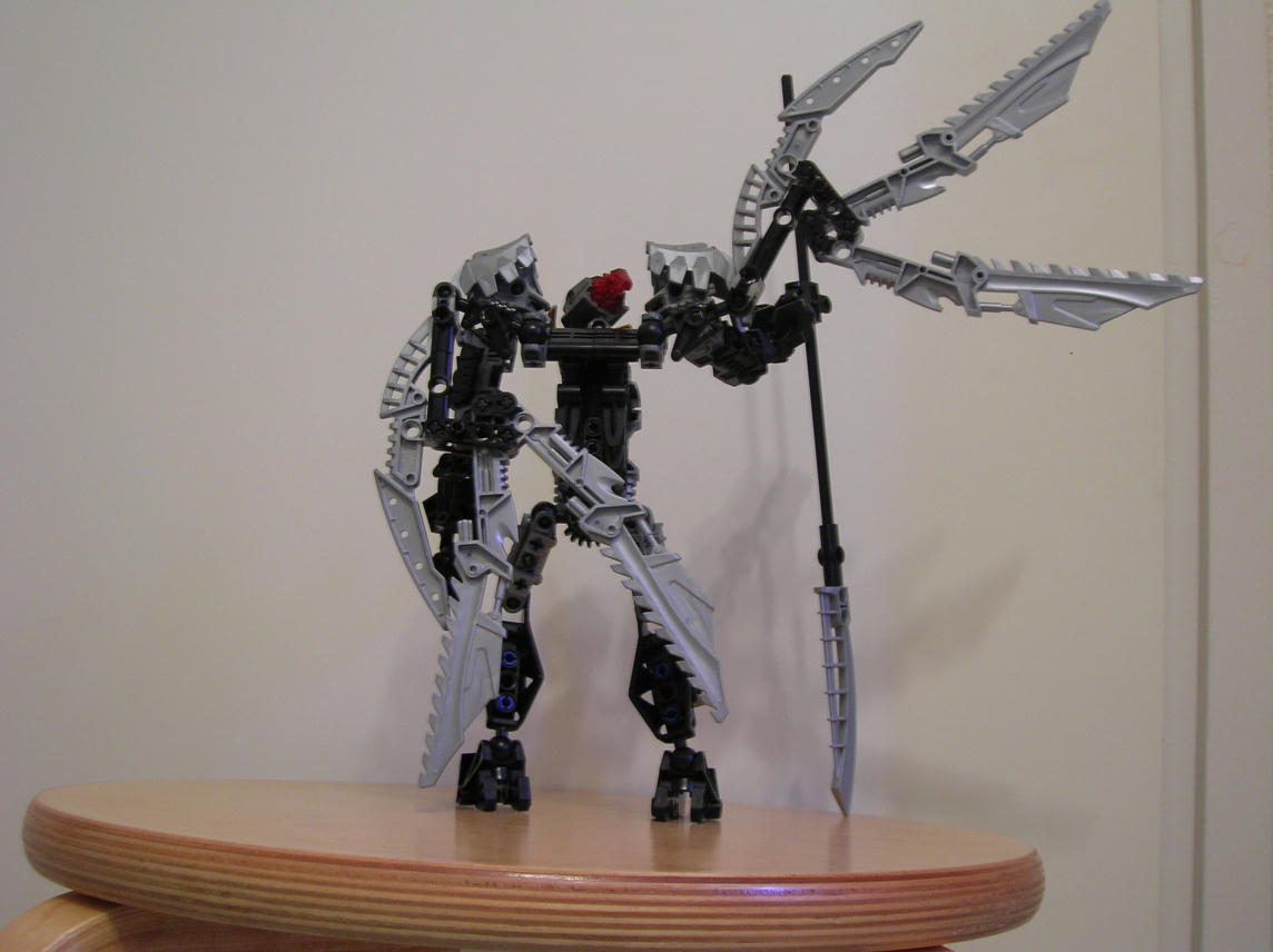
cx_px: 636
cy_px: 476
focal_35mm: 42
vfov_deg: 34.3
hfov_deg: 44.8
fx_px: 1543
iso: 67
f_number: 3.1
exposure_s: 1/4
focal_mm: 7
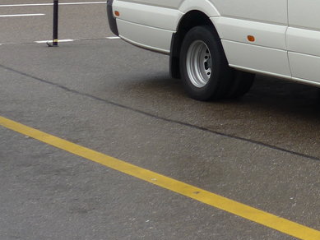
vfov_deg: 12.9
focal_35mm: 111
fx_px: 1026
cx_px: 467
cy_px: -78
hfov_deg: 16.3
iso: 80
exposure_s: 1/500
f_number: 2.8
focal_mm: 7.5
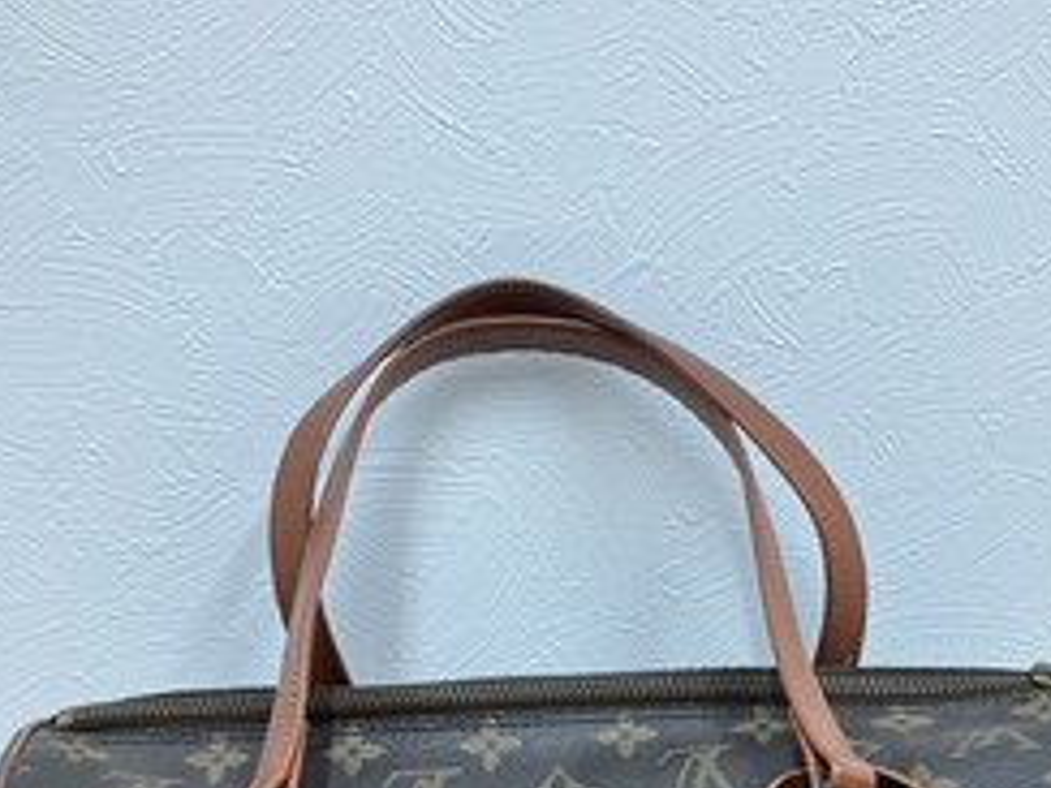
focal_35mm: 49
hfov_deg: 38.8
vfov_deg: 28.1
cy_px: 764
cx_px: 594
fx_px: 1488
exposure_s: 1/50
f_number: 1.8
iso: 160
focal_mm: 3.99
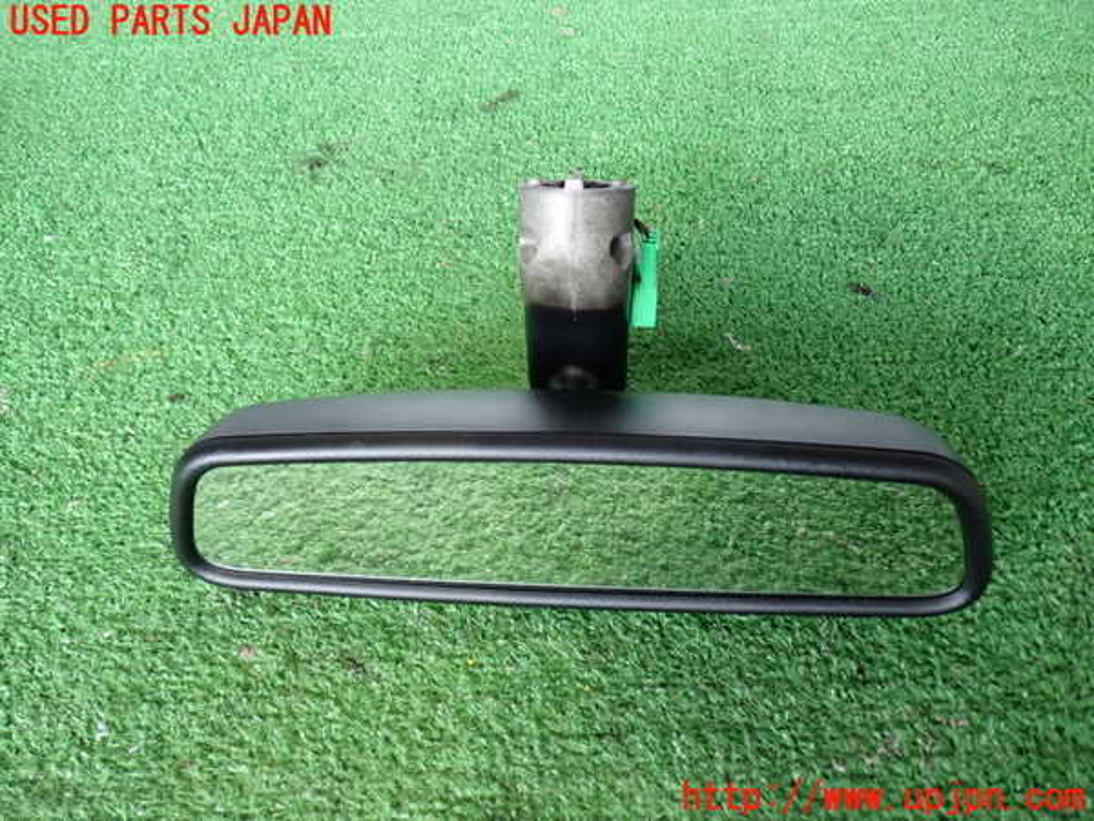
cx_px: 547
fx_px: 948
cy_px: 410
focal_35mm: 30
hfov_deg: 60.0
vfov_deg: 46.8
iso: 250
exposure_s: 1/30
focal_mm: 5.4
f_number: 2.3
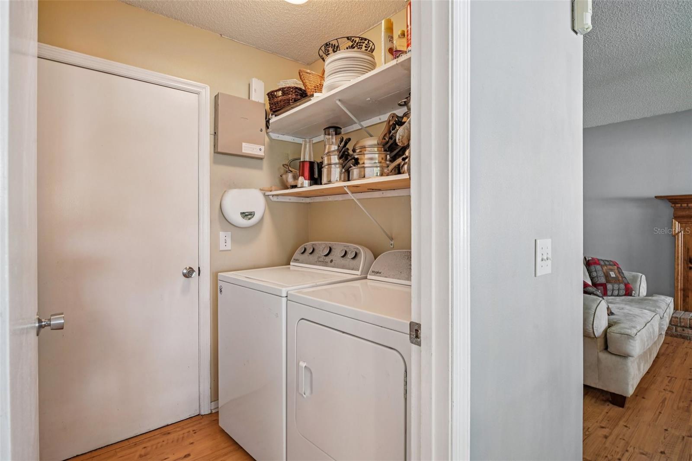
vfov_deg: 67.4
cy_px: 230
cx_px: 346
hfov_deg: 90.0
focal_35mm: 18
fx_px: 346
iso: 400
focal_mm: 18
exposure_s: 1/4
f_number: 8
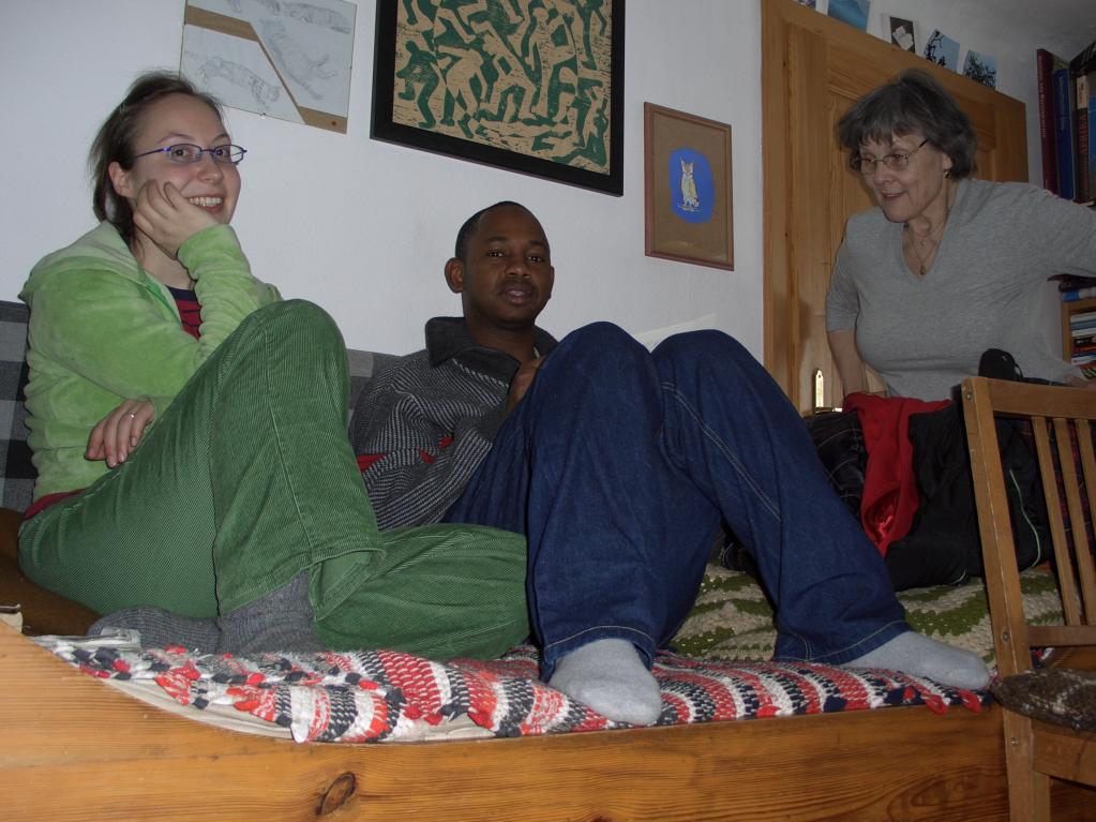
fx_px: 1140
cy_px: 411
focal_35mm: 36
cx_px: 548
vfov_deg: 39.6
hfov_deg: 51.4
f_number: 2.9
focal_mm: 7.81
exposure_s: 1/60
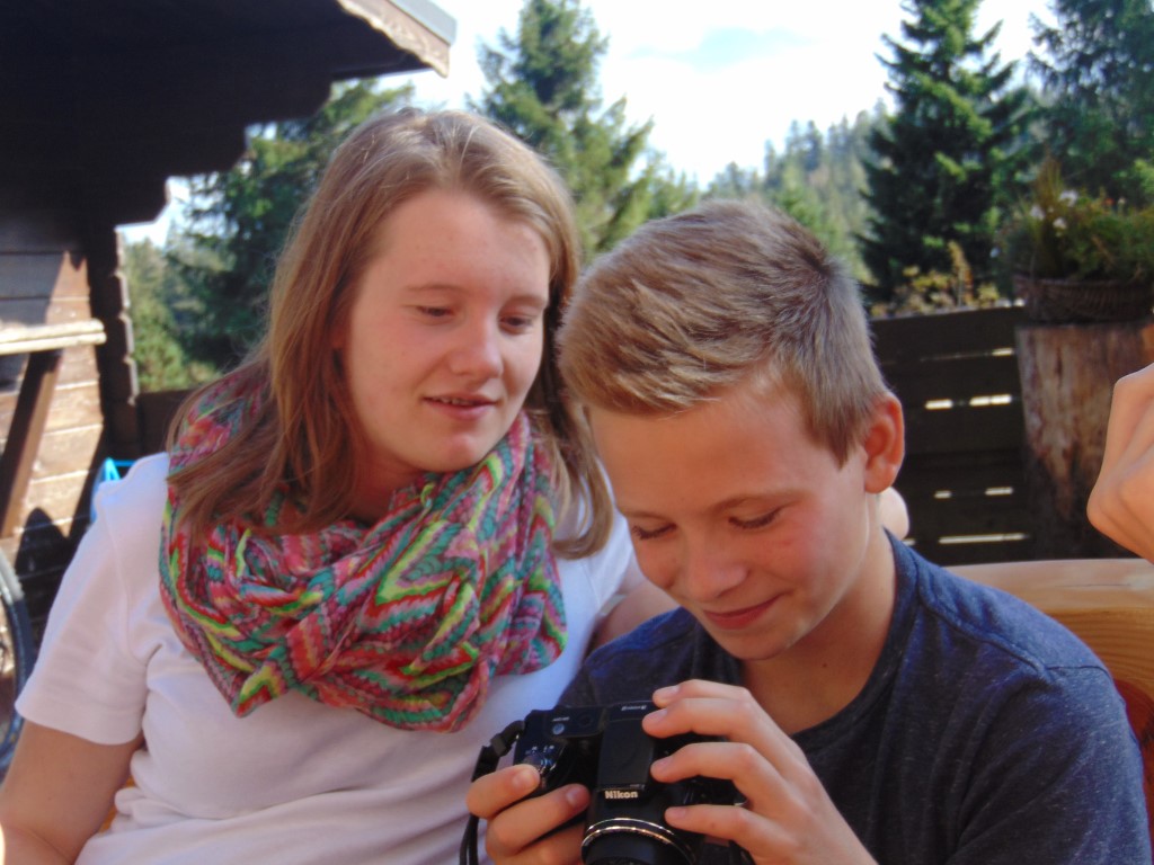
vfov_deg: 20.7
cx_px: 577
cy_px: 432
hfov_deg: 27.4
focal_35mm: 71
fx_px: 2367
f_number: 3.7
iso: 80
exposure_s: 1/200
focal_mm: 12.8
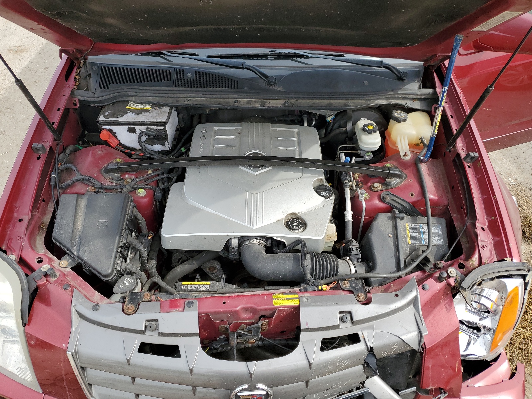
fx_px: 400
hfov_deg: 67.3
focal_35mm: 26
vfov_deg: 53.1
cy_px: 200
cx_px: 266
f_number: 1.5
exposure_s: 1/1111
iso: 50
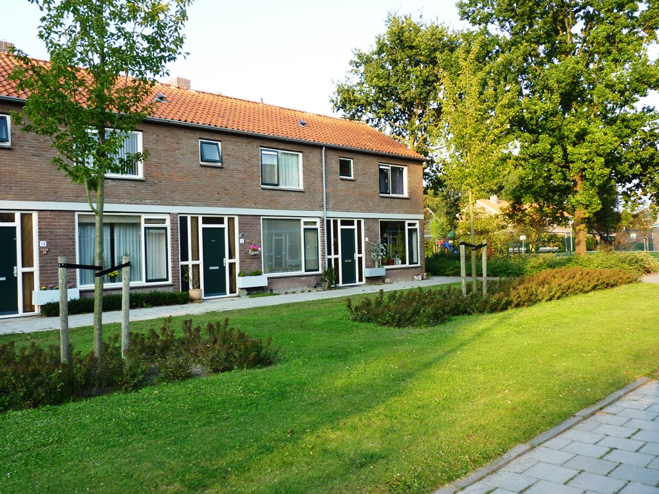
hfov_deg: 61.7
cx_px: 330
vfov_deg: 48.2
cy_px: 247
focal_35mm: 29
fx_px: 552
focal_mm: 5.2
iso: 200
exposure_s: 1/250
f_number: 3.2
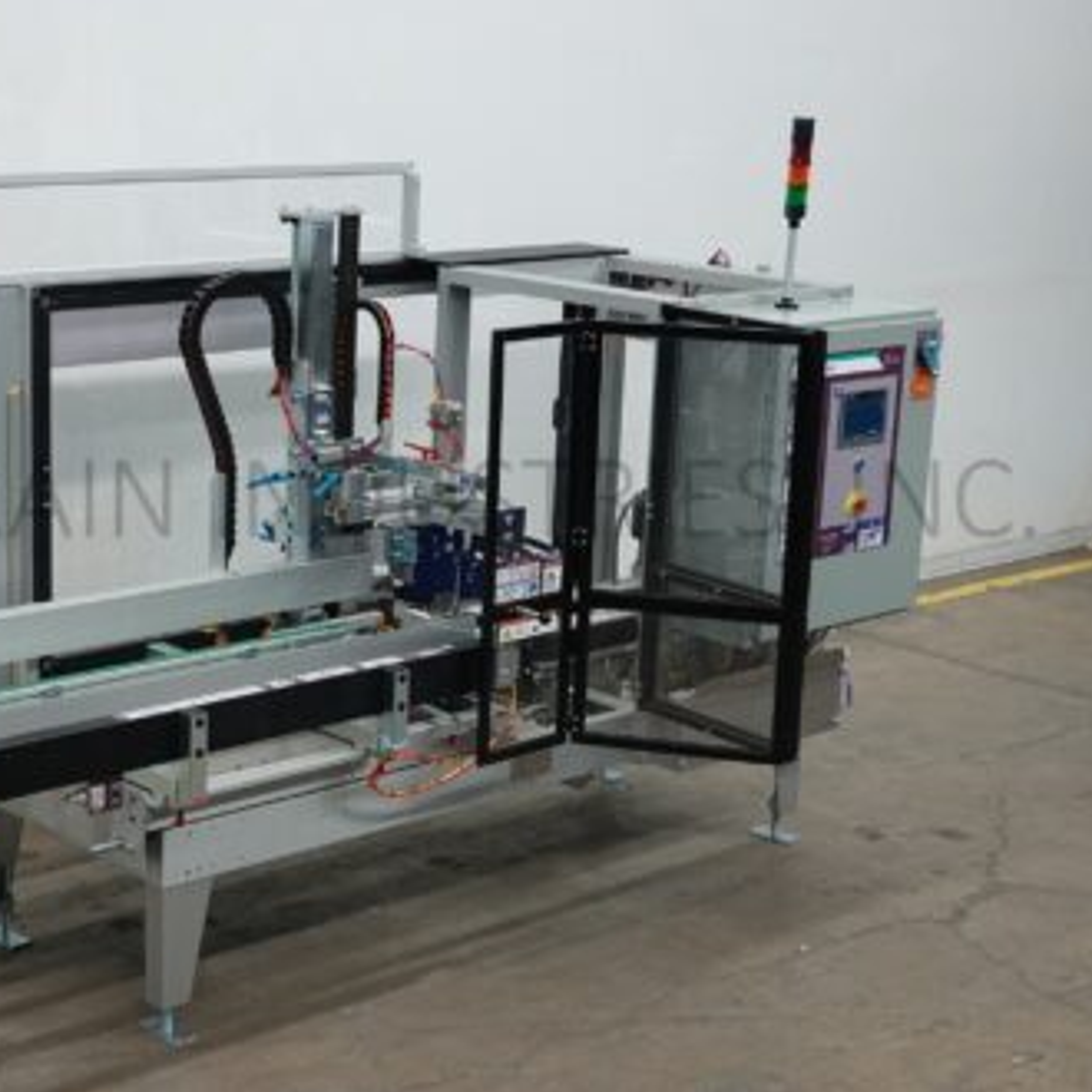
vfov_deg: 27.3
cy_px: 548
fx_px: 2248
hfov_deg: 27.1
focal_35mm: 63
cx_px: 357
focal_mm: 18.63
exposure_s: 1/50
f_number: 4
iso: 320
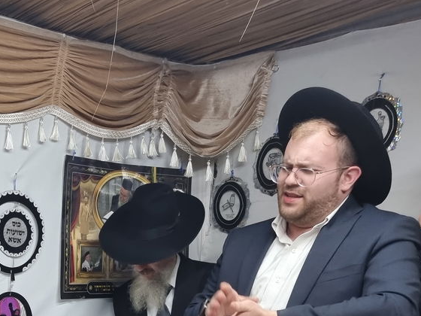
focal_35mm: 60
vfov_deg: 22.8
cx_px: -5
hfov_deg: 29.9
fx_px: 730
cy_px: 357
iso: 80
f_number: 1.8
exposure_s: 1/100
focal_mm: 6.7
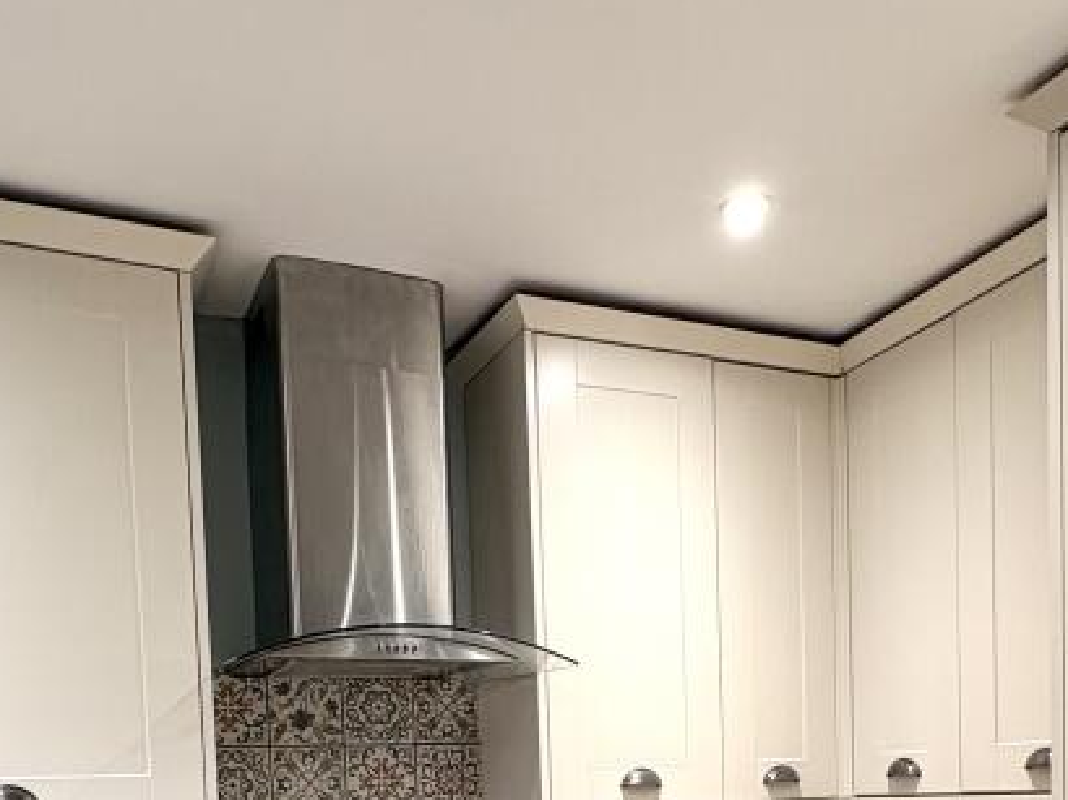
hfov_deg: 52.6
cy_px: 863
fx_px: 1079
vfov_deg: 35.3
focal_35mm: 35
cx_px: 511
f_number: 2.2
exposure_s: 1/50
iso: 160
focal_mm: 2.22
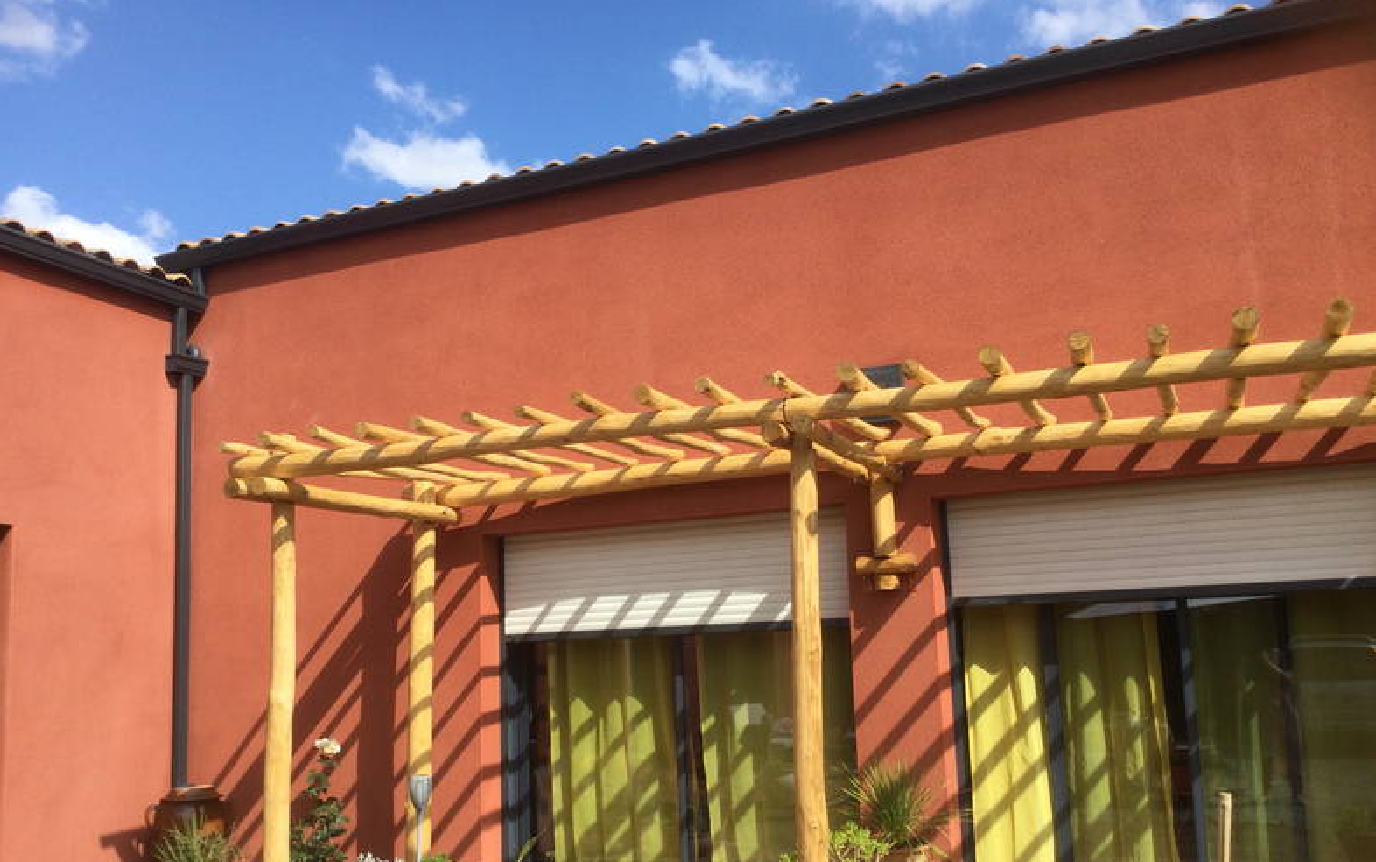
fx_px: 1238
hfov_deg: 58.1
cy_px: 506
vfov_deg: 38.2
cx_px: 686
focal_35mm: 33
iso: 25
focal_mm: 3.3
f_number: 2.4
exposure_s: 1/936
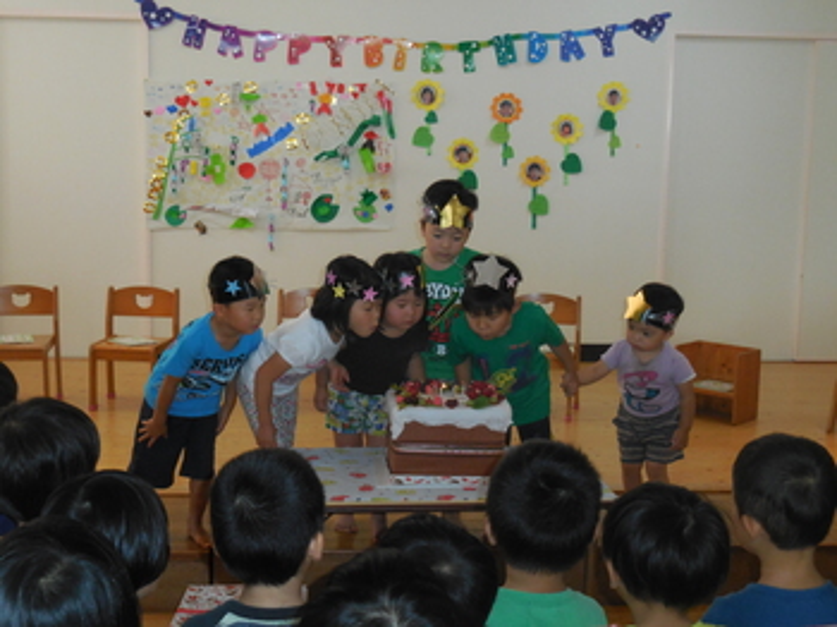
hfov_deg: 36.8
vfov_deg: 28.0
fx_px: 1256
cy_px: 314
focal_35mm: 52
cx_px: 418
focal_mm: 9.4
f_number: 4.3
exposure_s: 1/60
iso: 450
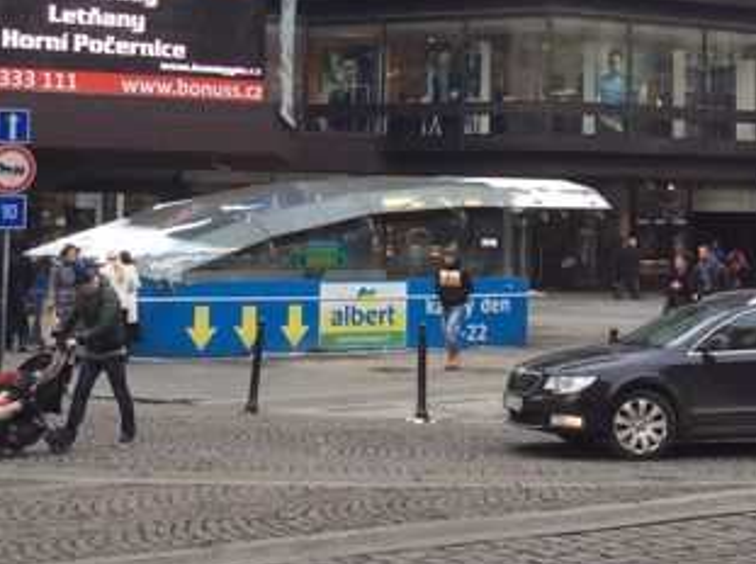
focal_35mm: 85
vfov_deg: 17.1
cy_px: 80
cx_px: 503
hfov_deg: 23.0
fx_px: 1853
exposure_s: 1/268
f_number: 2.4
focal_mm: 3.3
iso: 32
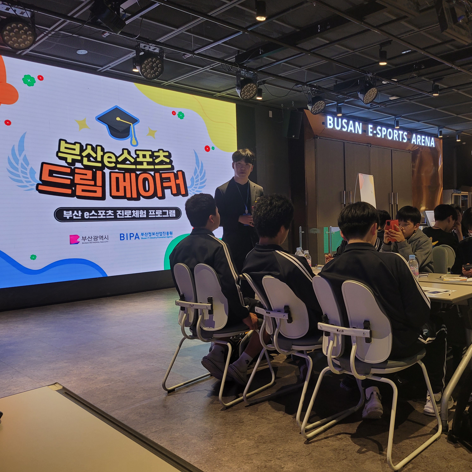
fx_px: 478
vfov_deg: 52.5
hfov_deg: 51.6
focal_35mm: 31
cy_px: 233
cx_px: 311
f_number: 1.8
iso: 100
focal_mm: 5.4
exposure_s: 1/120
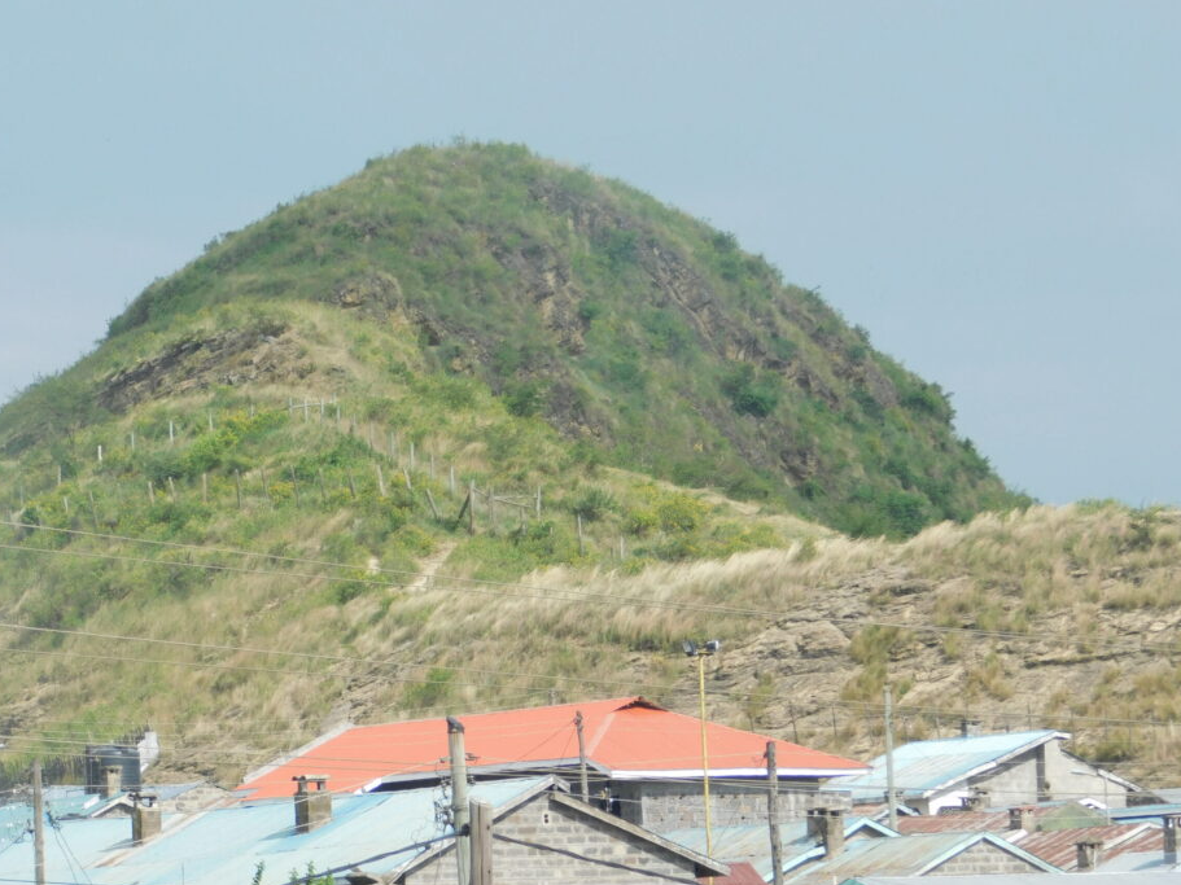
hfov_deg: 6.6
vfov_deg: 5.0
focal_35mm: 299
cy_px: 476
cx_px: 528
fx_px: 10200
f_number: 5.7
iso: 125
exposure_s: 1/400
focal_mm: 47.2
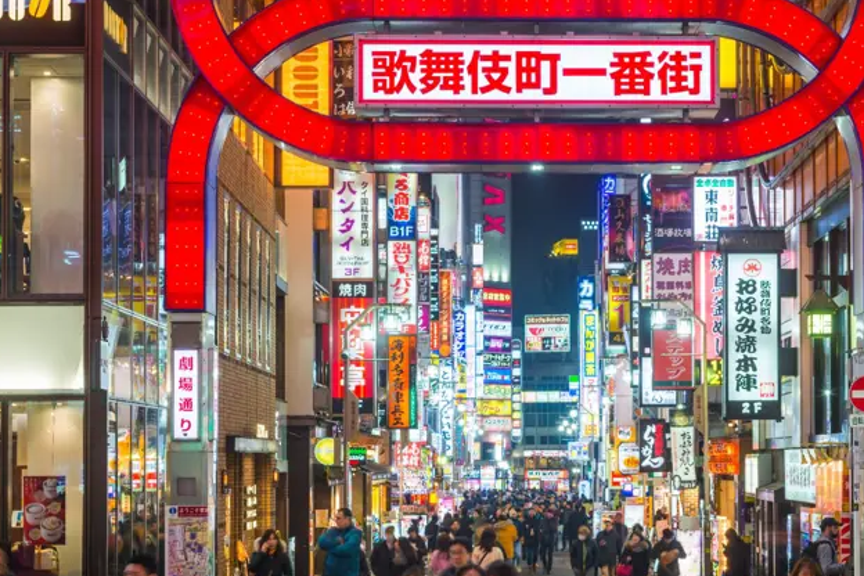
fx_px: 1896
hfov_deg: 25.6
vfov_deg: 17.3
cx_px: 544
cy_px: 305
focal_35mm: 79
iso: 100
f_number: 8
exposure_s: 1/4
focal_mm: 56
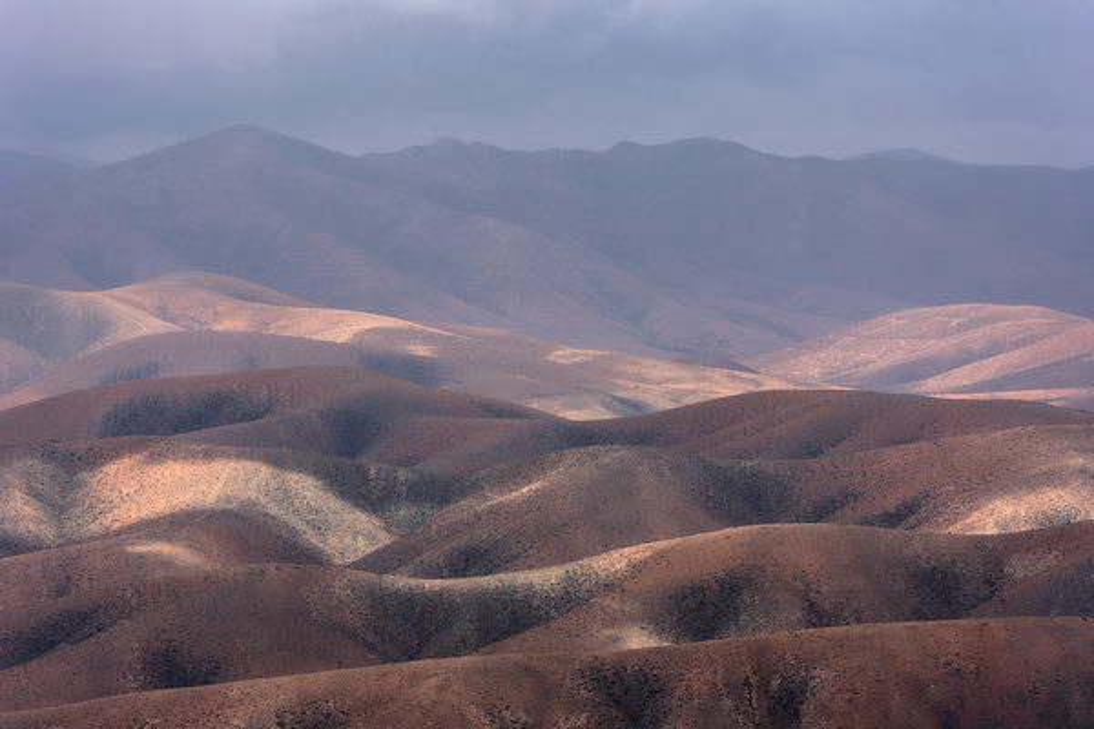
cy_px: 364
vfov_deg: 6.9
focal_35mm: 200
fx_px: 6077
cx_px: 547
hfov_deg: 10.3
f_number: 8
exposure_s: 1/400
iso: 100
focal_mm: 200
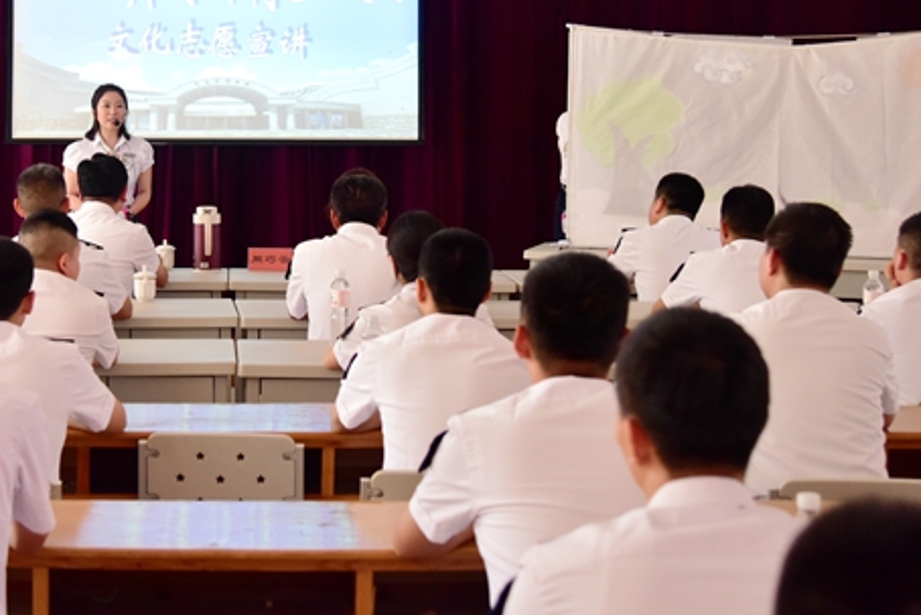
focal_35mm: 81
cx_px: 181
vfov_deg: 16.7
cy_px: 110
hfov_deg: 24.6
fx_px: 2073
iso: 3200
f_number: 4
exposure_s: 1/60
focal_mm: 46
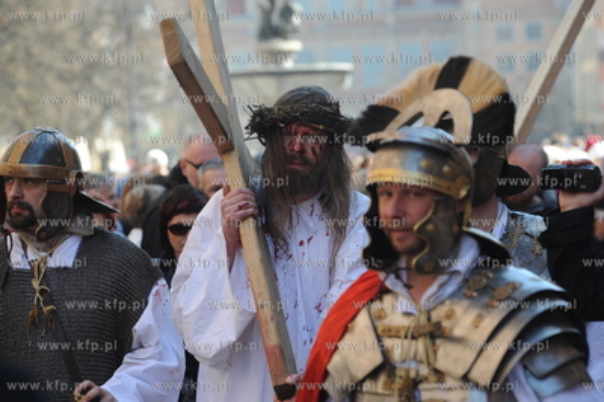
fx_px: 2431
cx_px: 302
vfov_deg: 9.4
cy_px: 201
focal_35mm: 145
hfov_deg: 14.2
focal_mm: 145
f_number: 5.6
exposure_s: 1/320
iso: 400
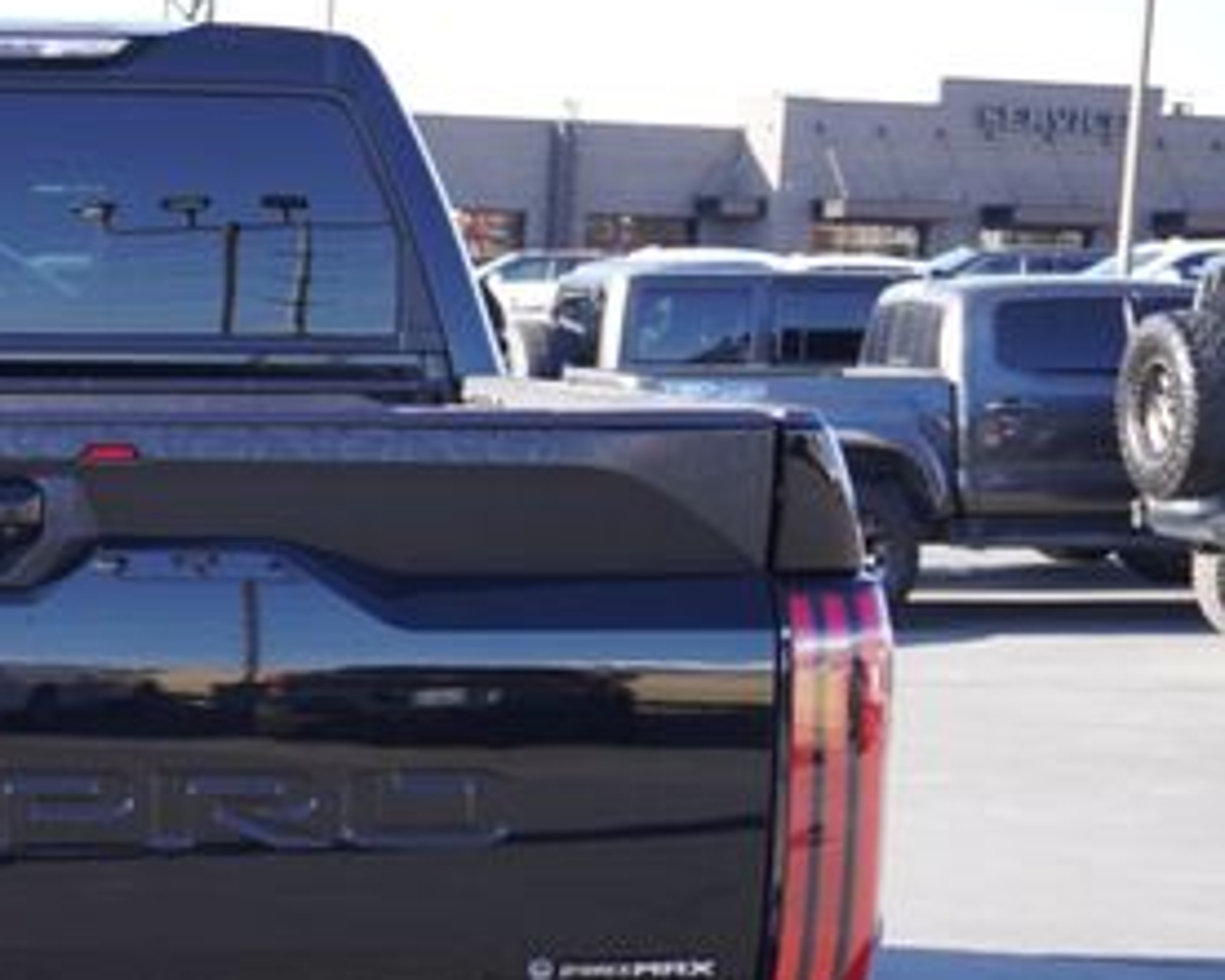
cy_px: 820
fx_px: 3195
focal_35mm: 88
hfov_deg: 20.7
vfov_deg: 17.3
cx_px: -115
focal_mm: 27
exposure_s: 1/80
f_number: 5.6
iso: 100
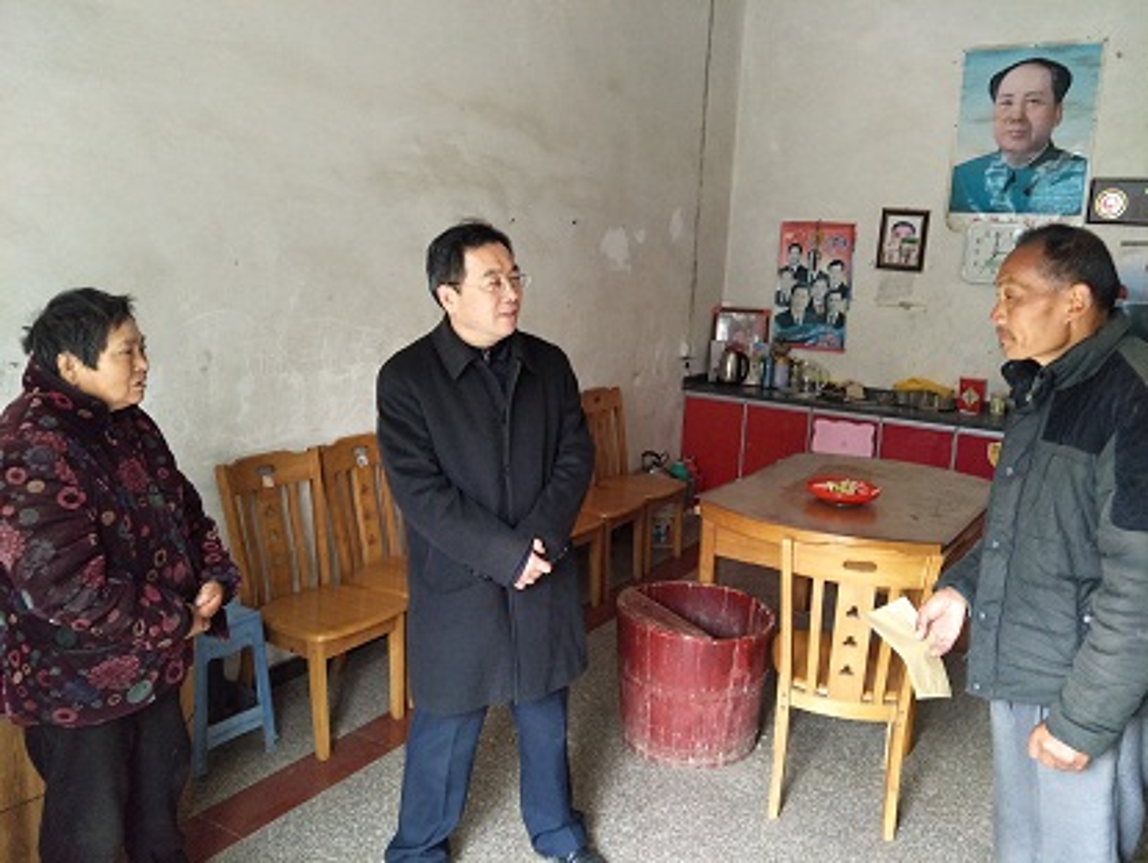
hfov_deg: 71.5
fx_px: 797
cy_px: 432
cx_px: 574
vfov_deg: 56.9
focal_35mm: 24
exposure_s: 1/25
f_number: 1.7
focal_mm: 4.1
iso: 437
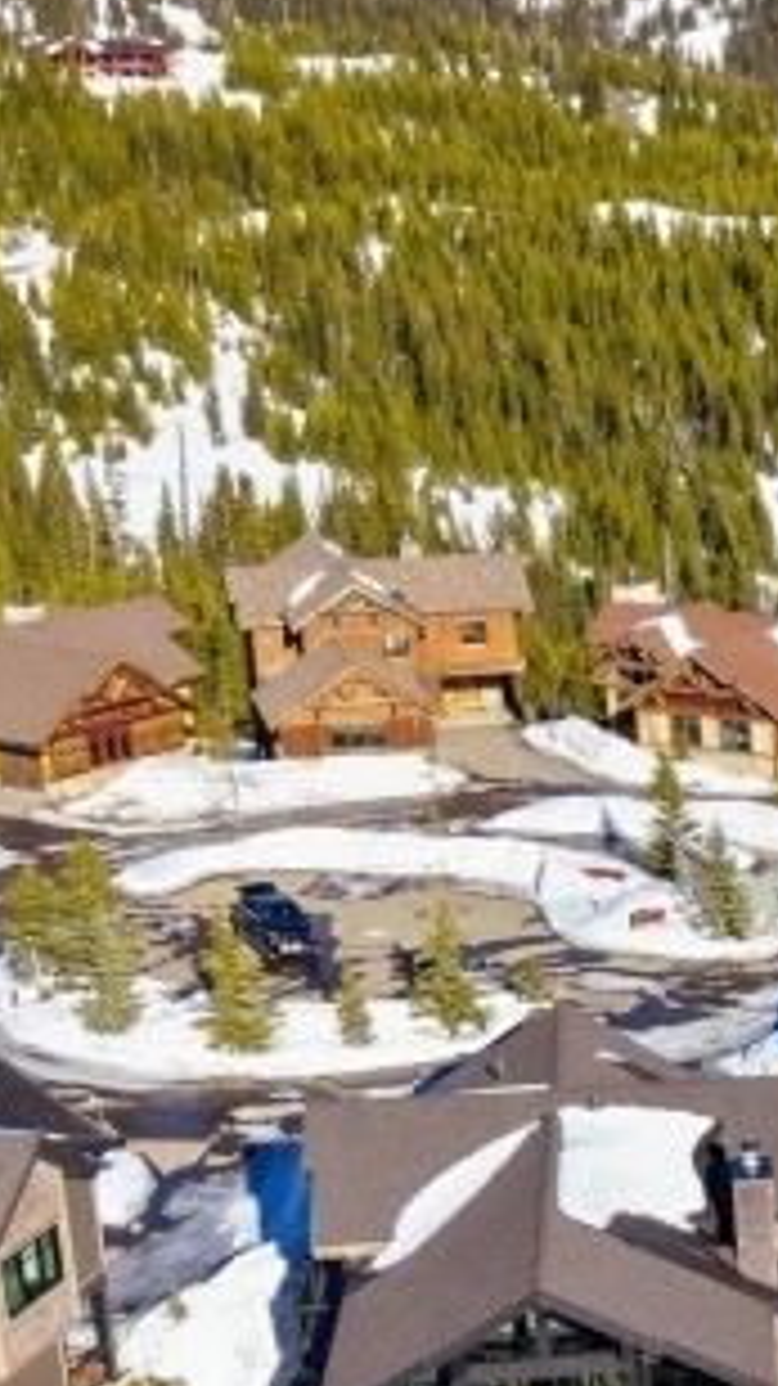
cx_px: 1349
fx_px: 3194
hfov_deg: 12.8
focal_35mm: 87
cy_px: 1080
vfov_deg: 24.1
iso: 190
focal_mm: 8.7
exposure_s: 1/4000
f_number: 1.8
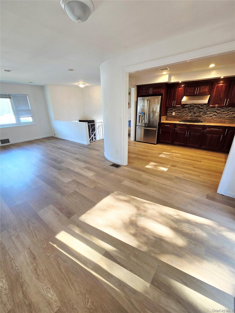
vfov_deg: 106.2
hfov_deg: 89.9
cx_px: 118
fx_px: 118
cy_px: 156
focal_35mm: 13
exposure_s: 1/60.2
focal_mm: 2.2
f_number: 2.2
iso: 50
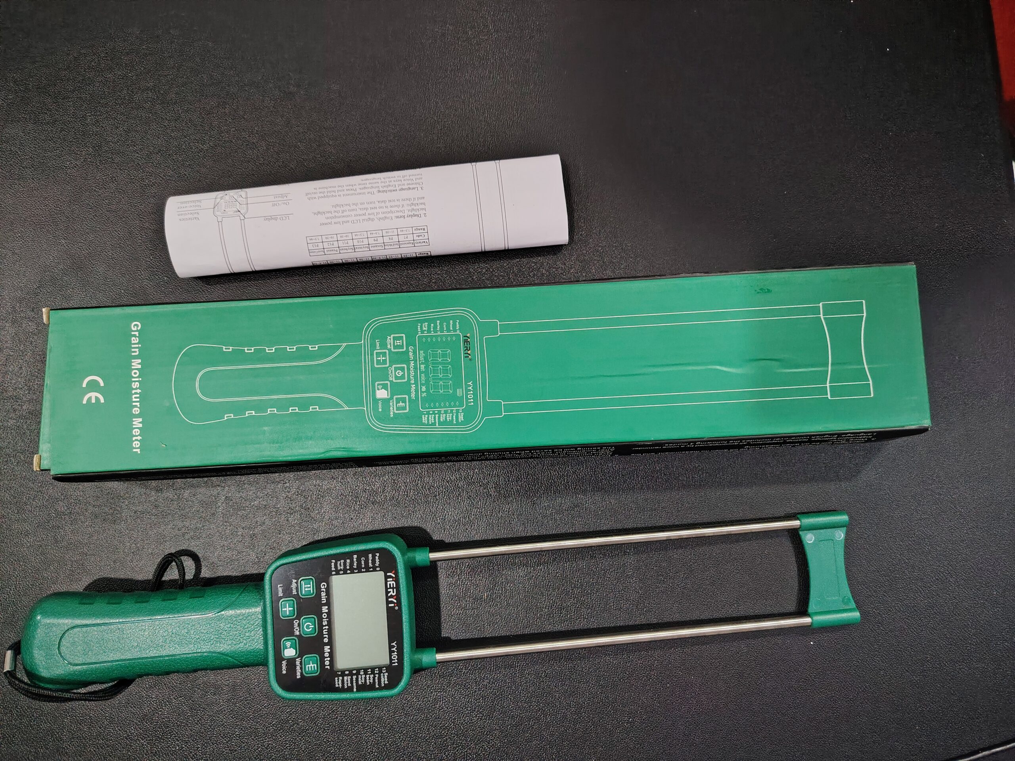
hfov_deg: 71.6
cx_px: 508
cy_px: 380
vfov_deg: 56.8
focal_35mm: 24
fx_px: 704
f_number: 1.75
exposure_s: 1/100
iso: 2925
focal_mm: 5.25
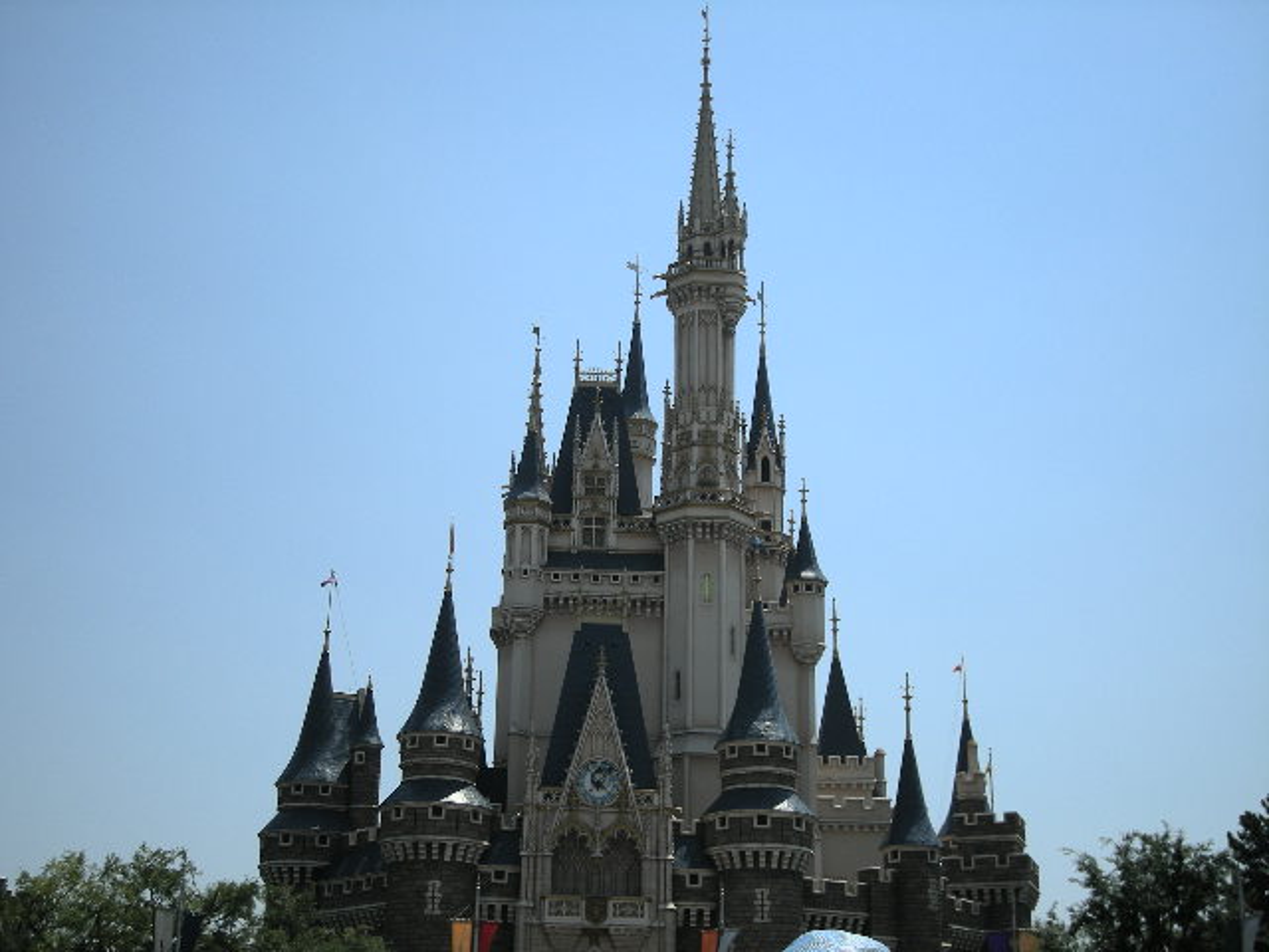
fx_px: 1796
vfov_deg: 29.7
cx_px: 634
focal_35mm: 49
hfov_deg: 38.9
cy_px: 476
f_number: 6.4
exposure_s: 1/298
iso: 50
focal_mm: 7.9
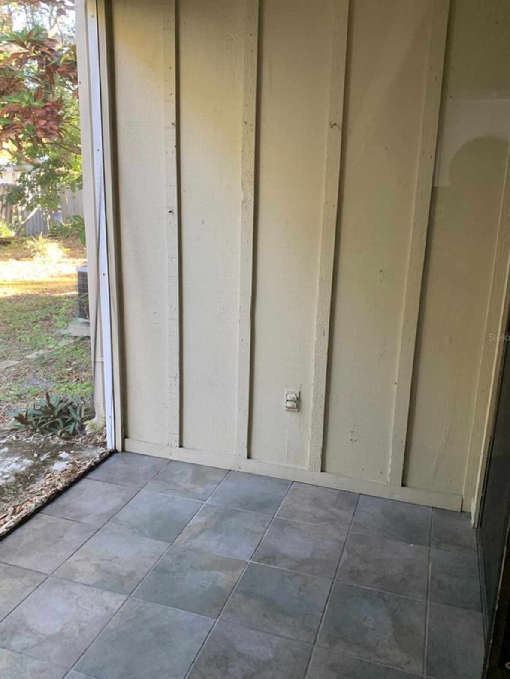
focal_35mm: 28
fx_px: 550
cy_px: 337
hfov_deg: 49.8
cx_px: 257
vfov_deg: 63.4
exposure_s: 1/60
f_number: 1.8
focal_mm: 4.25
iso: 200
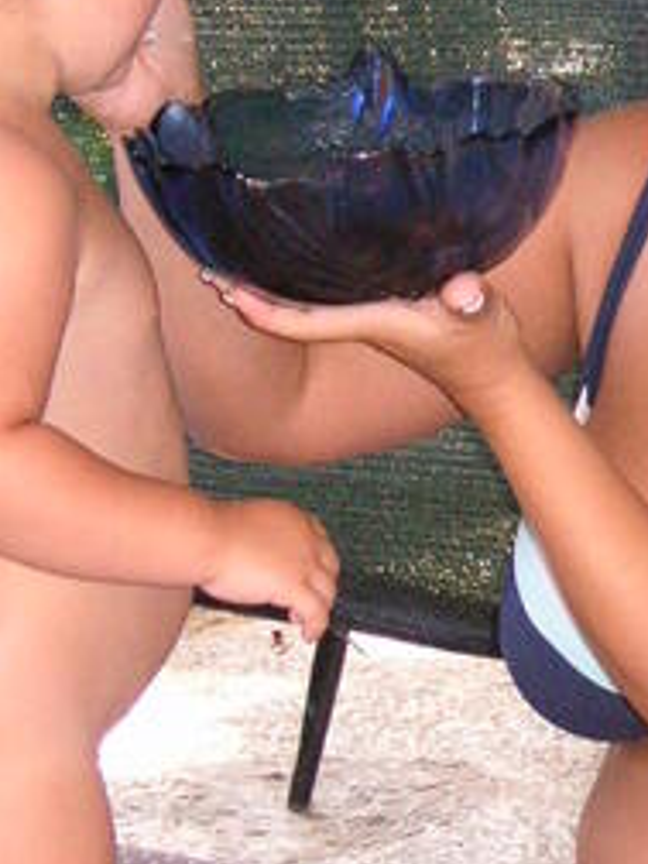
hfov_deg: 9.2
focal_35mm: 159
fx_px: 3969
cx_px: 751
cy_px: 453
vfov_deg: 12.4
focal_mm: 8.4
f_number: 3.4
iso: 160
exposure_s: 1/45
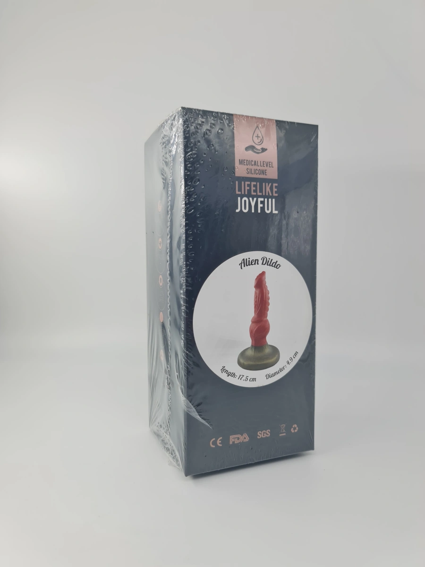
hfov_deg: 54.9
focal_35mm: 25
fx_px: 409
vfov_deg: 69.4
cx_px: 212
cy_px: 284
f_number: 1.8
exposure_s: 1/202
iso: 50
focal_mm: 7
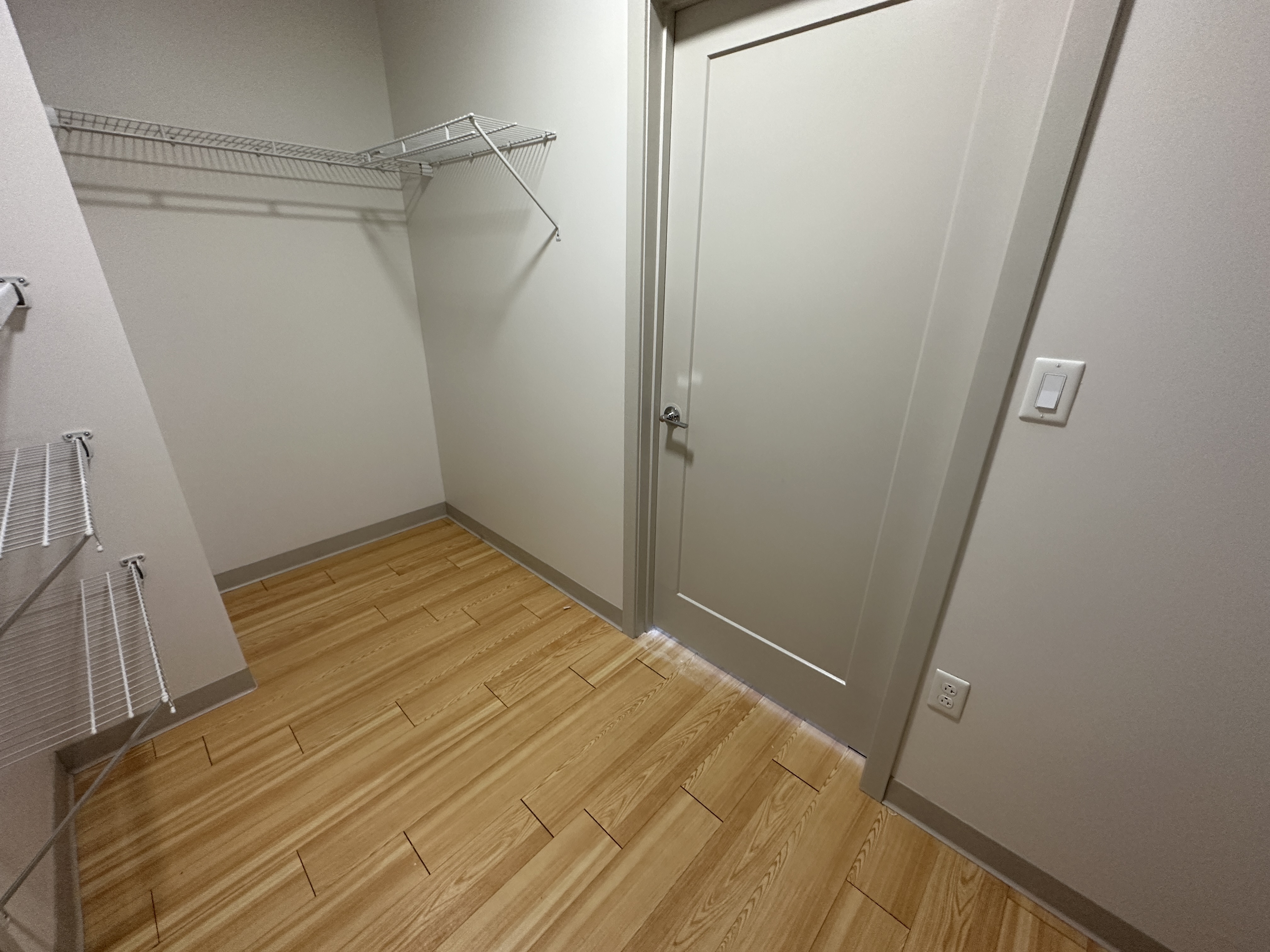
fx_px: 514
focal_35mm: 14
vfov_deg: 85.7
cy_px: 476
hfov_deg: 102.1
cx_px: 635
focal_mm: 2.22
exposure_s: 1/60
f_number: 2.2
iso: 200
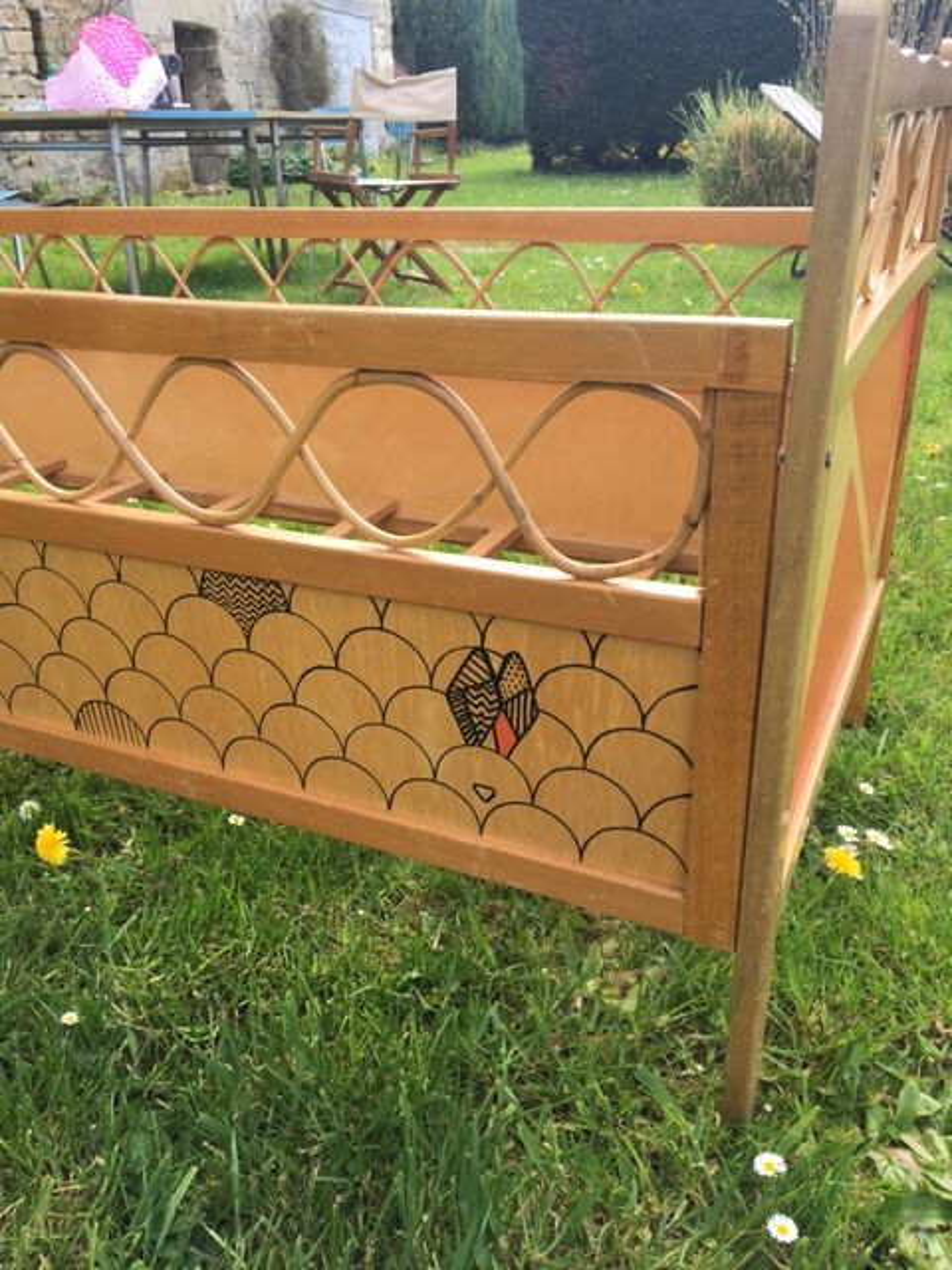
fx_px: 1063
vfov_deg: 61.7
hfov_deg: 48.2
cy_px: 635
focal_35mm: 29
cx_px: 476
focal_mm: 4.15
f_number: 2.2
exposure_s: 1/286
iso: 25
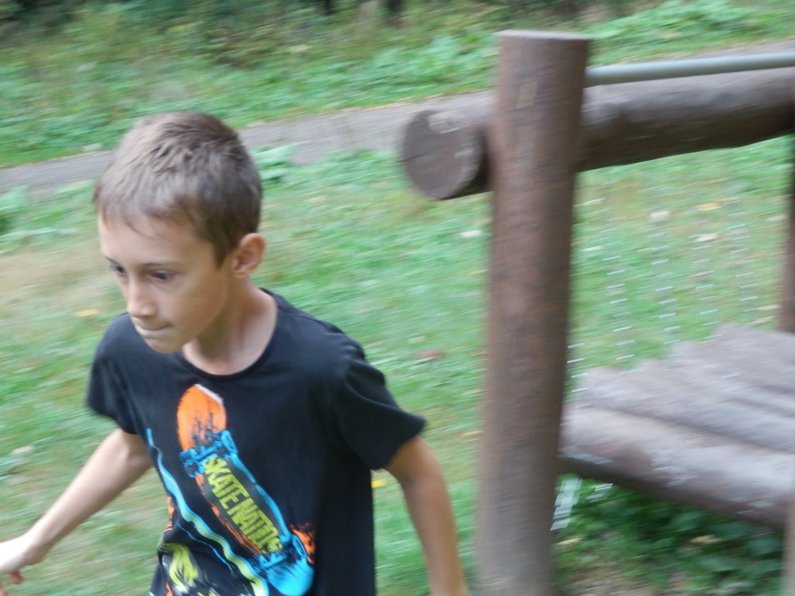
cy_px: 298
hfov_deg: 29.4
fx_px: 1516
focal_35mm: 66
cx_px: 398
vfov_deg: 22.3
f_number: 4.4
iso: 320
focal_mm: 11.9
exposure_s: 1/100
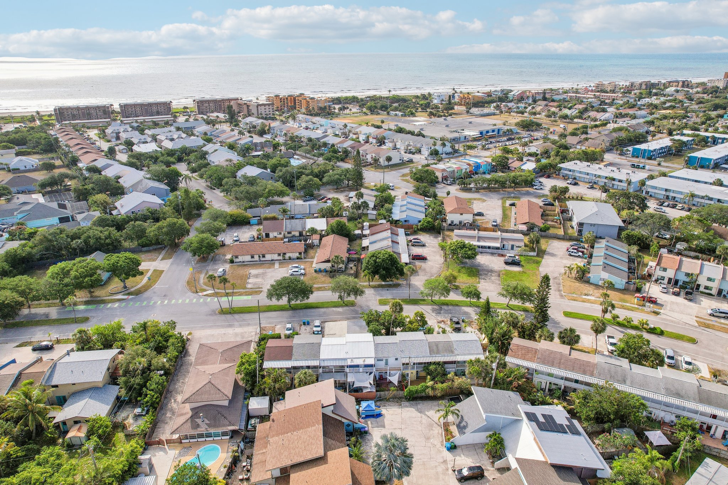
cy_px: 242
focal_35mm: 22
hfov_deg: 78.6
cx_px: 364
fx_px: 445
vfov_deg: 57.2
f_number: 2.8
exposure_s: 1/2000
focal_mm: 8.4
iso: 110
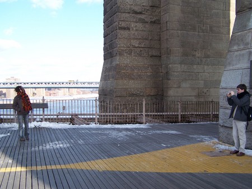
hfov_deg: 49.0
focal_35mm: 38
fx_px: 277
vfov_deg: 37.8
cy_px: 94
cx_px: 126
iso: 80
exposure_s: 1/400
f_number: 2.8
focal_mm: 6.3
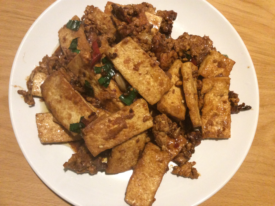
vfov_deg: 44.1
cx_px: 138
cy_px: 103
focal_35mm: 32
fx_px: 254
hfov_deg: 56.9
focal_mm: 3.3
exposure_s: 1/25
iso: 320
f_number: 2.4
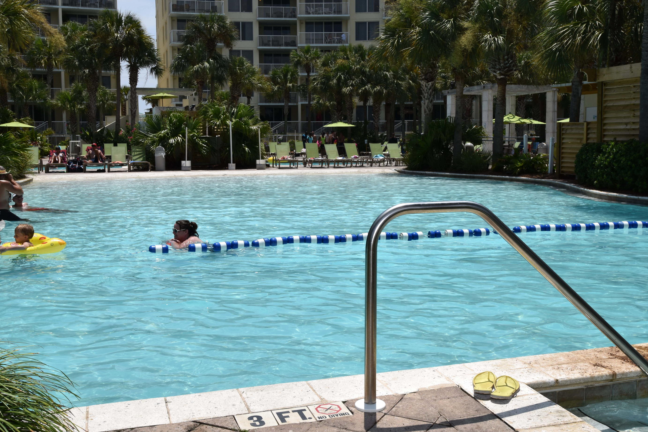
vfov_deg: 34.2
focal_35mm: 39
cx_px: 329
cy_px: 208
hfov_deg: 49.6
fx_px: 702
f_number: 11
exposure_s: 1/200
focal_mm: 24
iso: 100
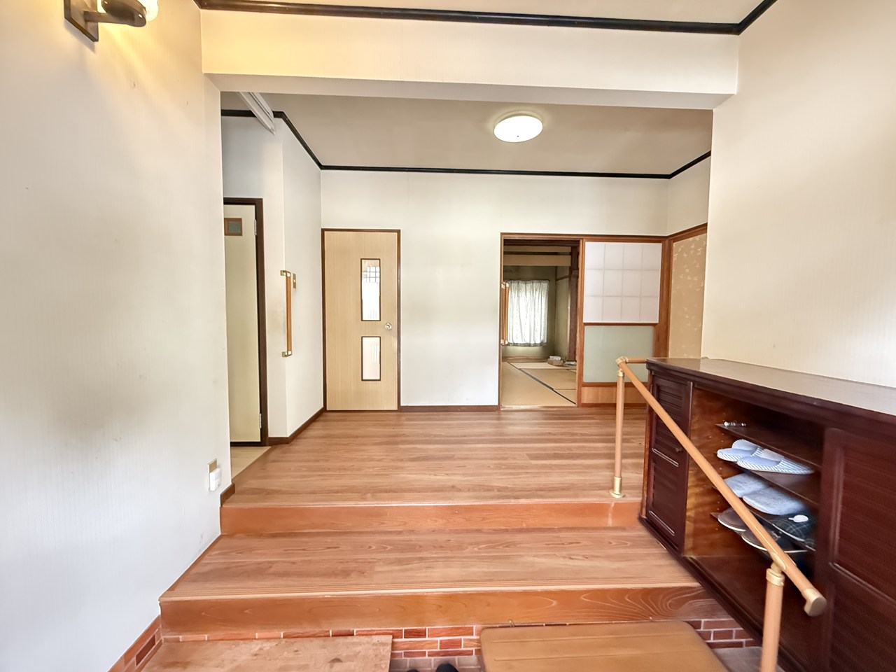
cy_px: 336
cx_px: 448
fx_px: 362
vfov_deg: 85.7
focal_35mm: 14
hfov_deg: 102.1
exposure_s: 1/25
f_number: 2.2
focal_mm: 2.22
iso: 1250
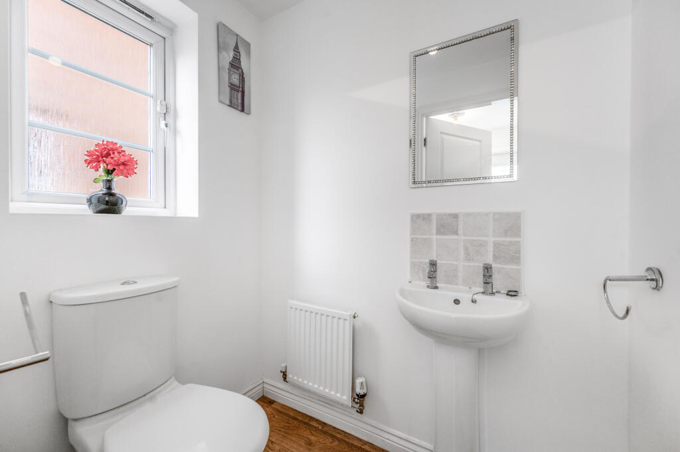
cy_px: 226
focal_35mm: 14
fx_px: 264
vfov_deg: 81.1
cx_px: 340
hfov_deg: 104.3
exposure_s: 1/30
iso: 250
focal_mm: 14
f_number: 6.3
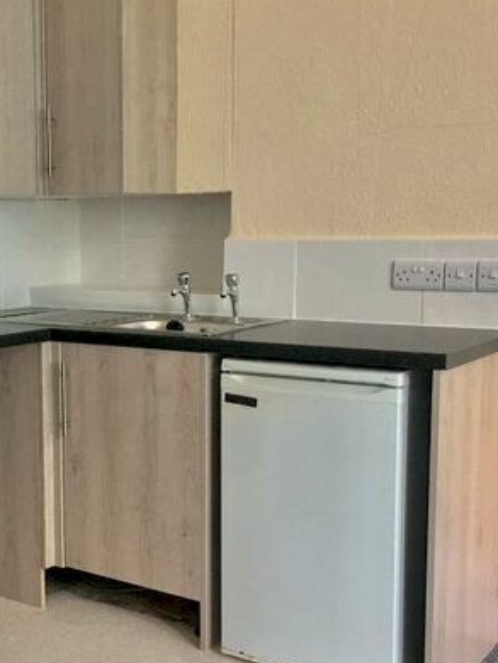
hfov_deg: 27.3
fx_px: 996
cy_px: 382
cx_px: 80
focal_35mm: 52
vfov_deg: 36.7
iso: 50
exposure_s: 1/33
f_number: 2.2
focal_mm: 4.15
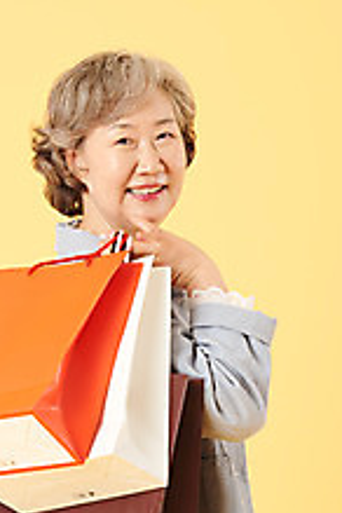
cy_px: 241
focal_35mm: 301
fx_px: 4289
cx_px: 158
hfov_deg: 4.6
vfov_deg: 6.8
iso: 100
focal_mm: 165
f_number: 8
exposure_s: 1/125
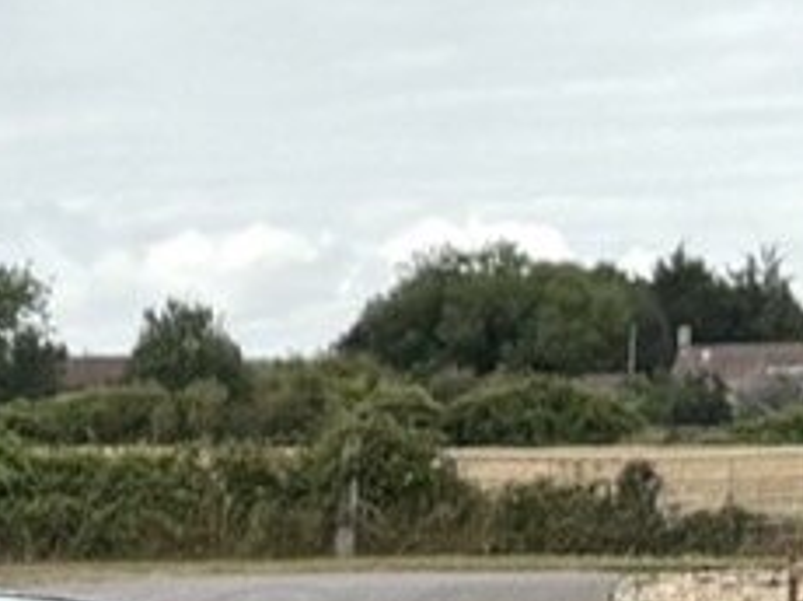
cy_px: 1660
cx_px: -1274
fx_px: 3360
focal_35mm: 145
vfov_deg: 8.8
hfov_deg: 11.0
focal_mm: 5.96
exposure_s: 1/2451
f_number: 1.6
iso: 50
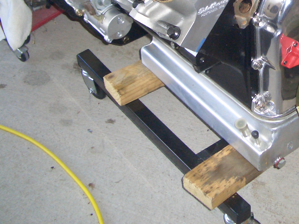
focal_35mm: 71
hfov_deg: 26.7
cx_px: 254
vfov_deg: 20.2
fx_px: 613
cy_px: 15
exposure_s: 1/60
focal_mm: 5.8
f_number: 2.6
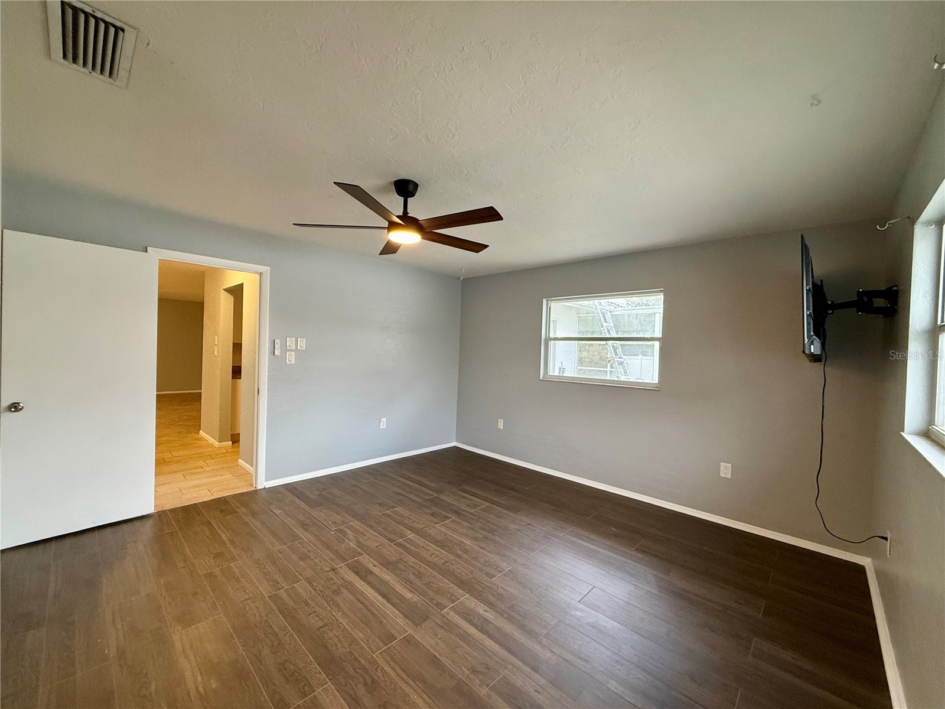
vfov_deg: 85.7
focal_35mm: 14
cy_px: 354
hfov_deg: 102.1
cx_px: 472
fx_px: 382
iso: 320
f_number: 2.2
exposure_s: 1/124
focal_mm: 2.22
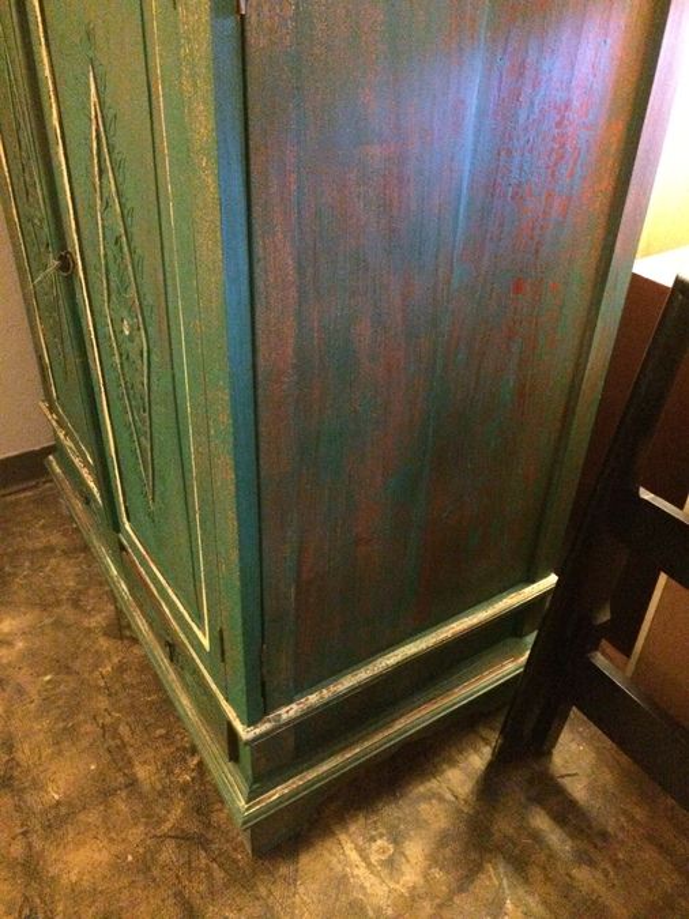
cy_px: 460
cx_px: 344
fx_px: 796
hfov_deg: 46.8
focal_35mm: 30
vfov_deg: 60.0
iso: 1000
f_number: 2.2
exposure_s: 1/15
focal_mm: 4.12
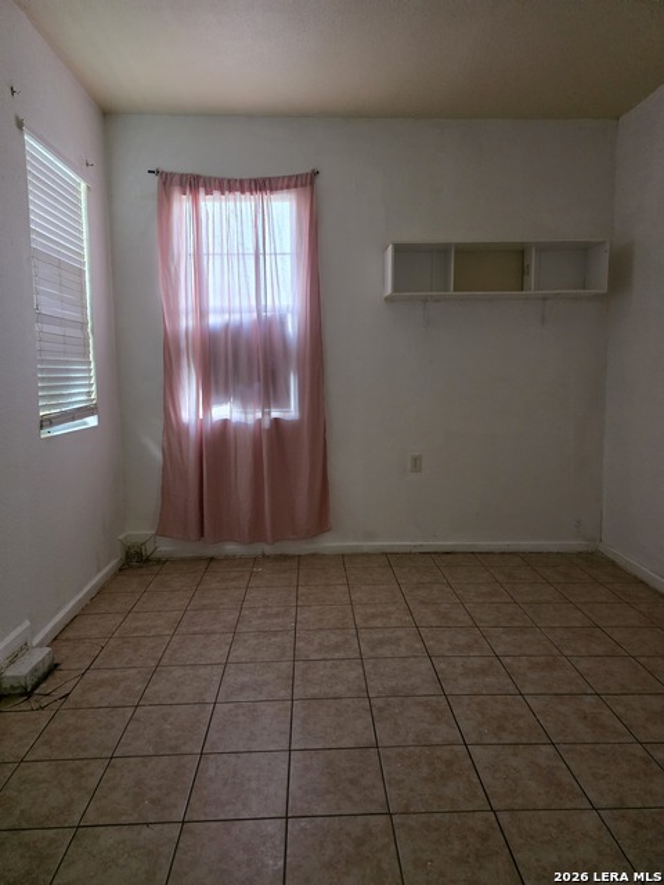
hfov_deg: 58.9
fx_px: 588
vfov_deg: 73.9
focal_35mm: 23
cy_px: 442
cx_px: 332
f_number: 1.7
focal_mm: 6.3
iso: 1250
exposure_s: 1/120
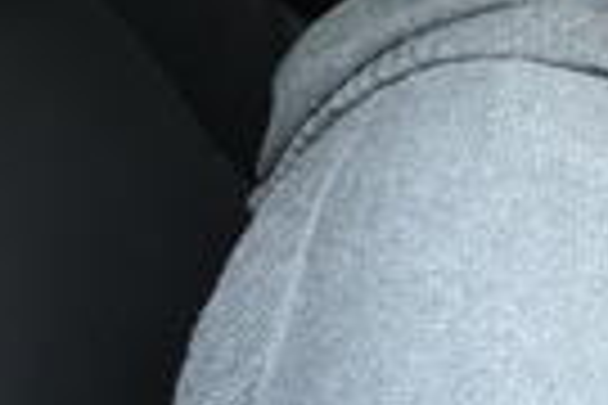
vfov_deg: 14.7
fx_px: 1503
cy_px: -130
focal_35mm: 89
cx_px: 892
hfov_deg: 20.0
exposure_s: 1/160
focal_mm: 16
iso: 400
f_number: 3.5
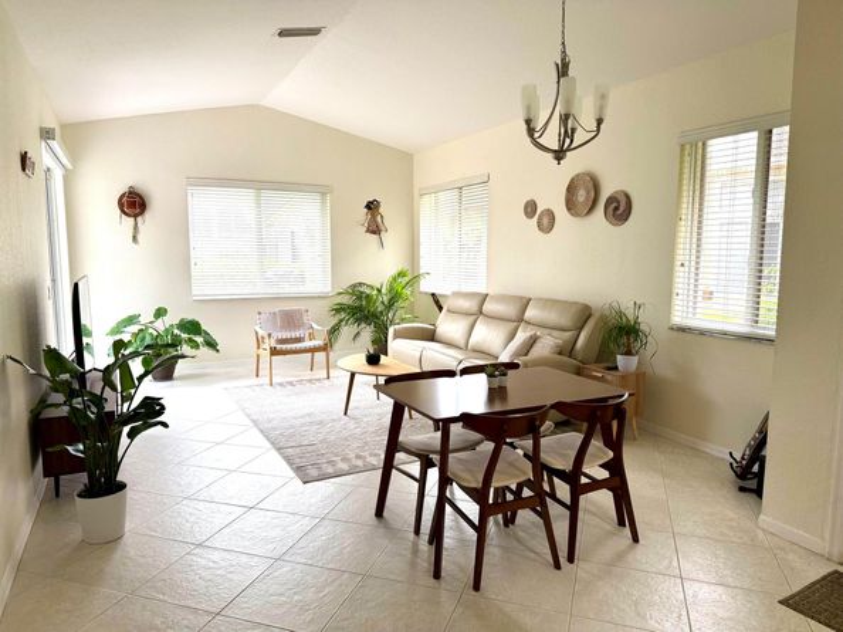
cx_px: 422
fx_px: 584
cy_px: 316
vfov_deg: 56.8
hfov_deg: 71.6
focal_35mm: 24
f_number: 1.78
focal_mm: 6.76
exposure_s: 1/60
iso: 160
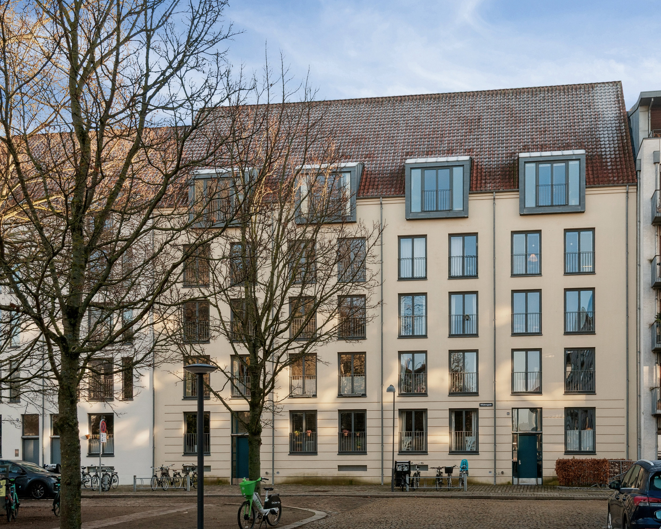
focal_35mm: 41
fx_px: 802
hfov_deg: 44.5
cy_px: 265
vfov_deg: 36.5
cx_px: 399
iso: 200
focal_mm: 24
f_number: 6.3
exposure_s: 1/160
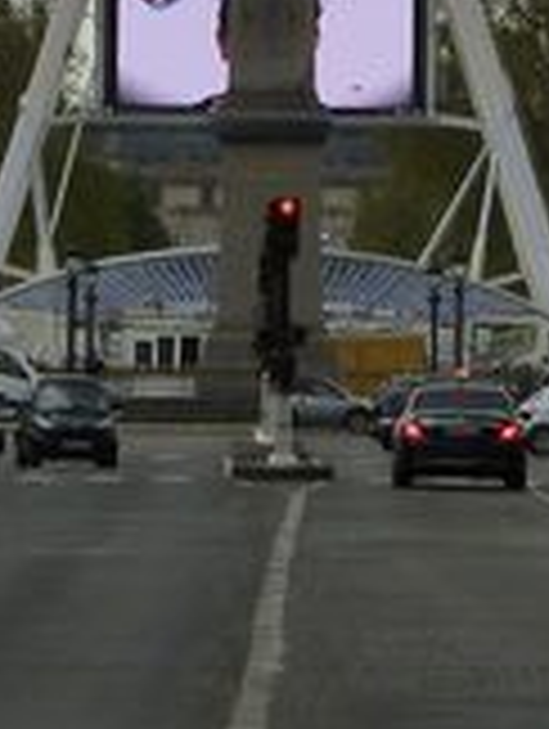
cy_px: -360
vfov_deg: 2.9
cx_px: 324
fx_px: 14215
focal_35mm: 674
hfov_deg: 2.2
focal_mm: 29.9
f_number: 5.6
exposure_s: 1/500
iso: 125
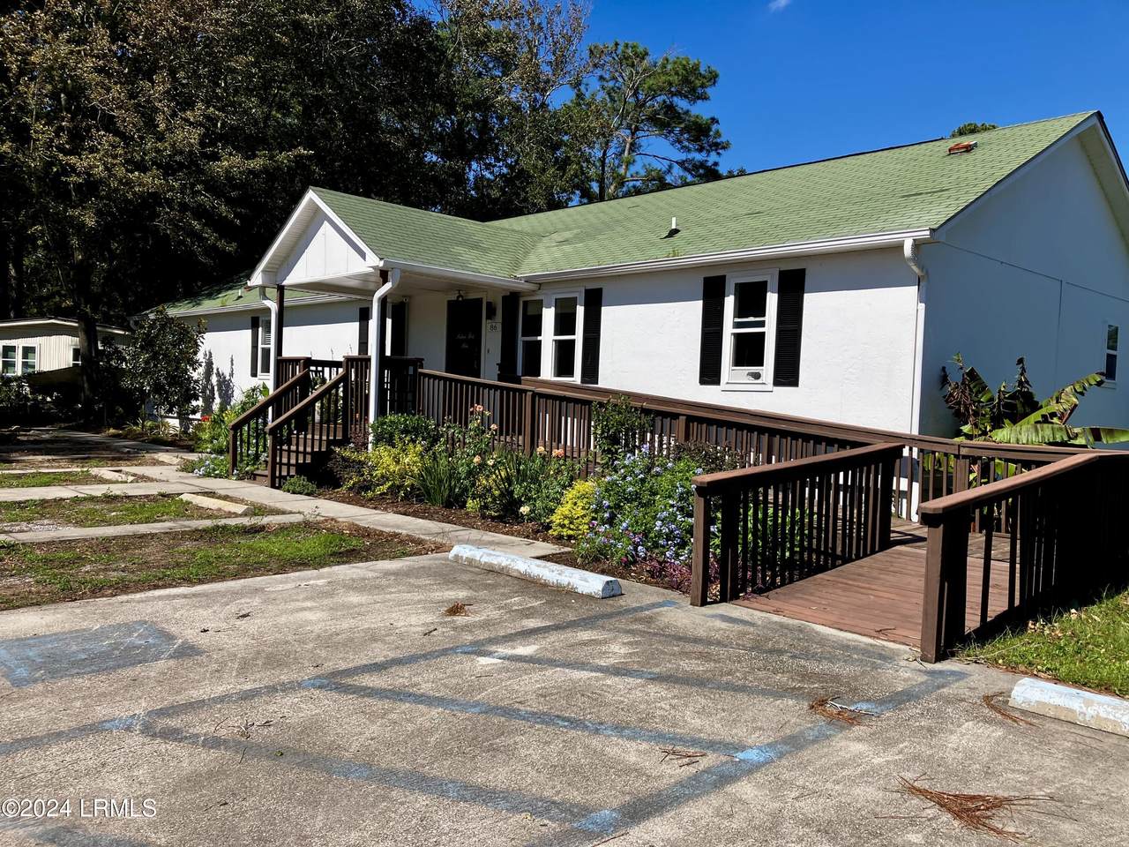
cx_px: 564
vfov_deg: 49.7
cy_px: 424
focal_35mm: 28
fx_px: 913
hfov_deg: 63.4
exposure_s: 1/2433
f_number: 1.8
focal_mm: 3.99
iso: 32
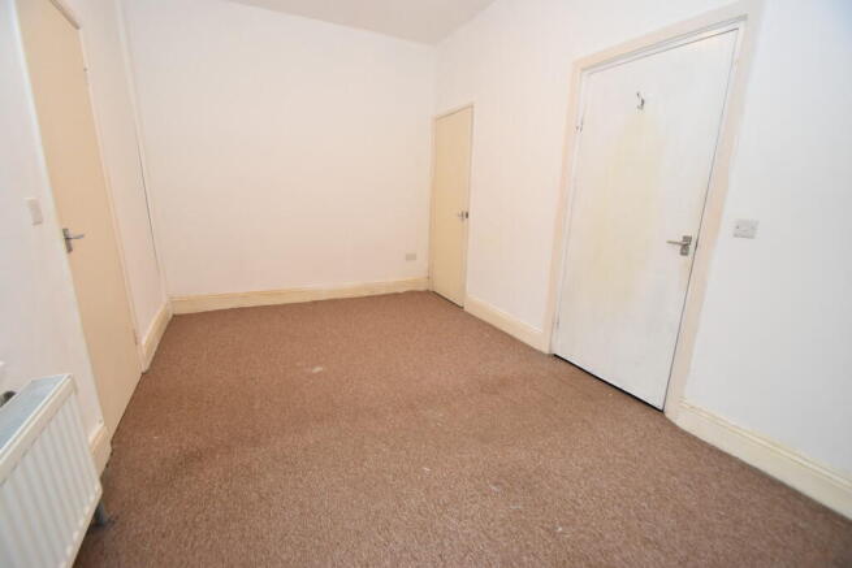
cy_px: 284
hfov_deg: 100.4
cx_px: 426
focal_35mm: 15
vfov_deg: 77.4
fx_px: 355
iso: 800
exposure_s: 1/80
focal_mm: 10
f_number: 4.5
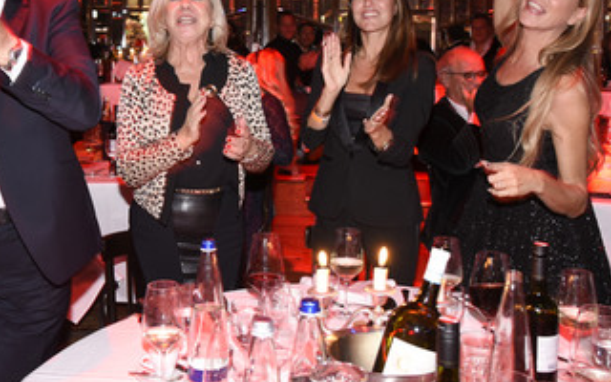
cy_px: 105
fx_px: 716
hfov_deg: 46.0
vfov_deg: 29.5
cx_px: 253
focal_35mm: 43
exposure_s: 1/40
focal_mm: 30
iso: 2000
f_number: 6.3
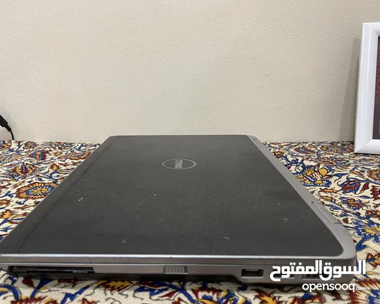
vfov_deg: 51.5
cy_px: 151
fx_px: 315
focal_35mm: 28
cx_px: 172
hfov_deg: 62.1
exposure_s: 1/50
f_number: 1.8
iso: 125
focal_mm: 4.25
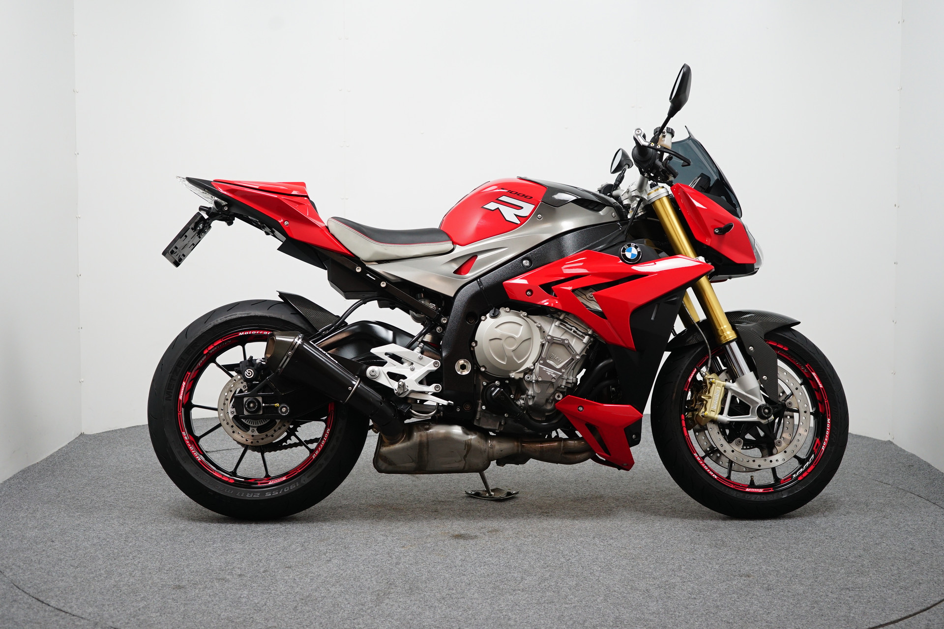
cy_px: 314
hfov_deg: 38.2
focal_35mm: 52
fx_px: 1363
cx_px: 472
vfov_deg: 26.0
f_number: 5
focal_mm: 52
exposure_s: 1/60
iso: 800
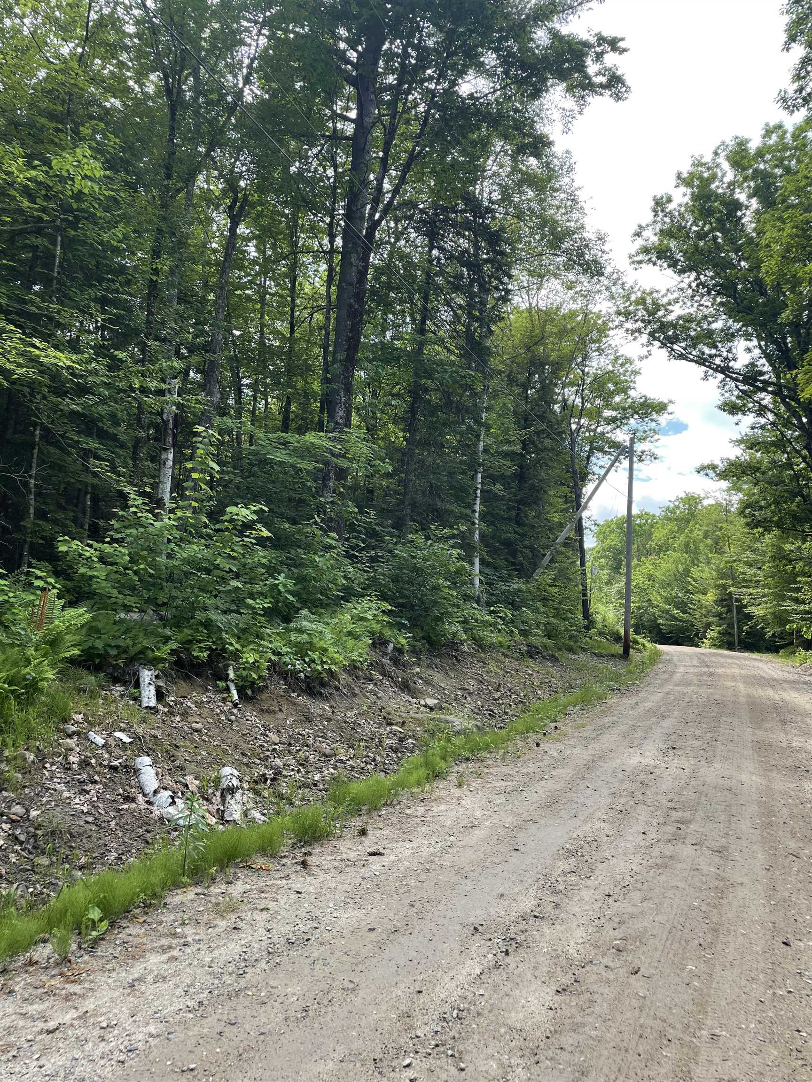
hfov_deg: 53.1
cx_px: 406
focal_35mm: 26
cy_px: 541
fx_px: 813
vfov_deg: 67.3
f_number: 1.6
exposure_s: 1/593
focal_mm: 4.2
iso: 32
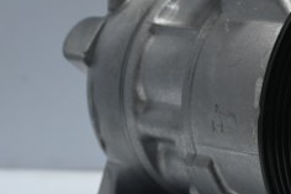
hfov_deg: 14.1
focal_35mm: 145
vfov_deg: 9.4
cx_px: 252
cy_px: 77
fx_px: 1171
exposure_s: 1/60
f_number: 5.6
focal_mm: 38
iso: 800
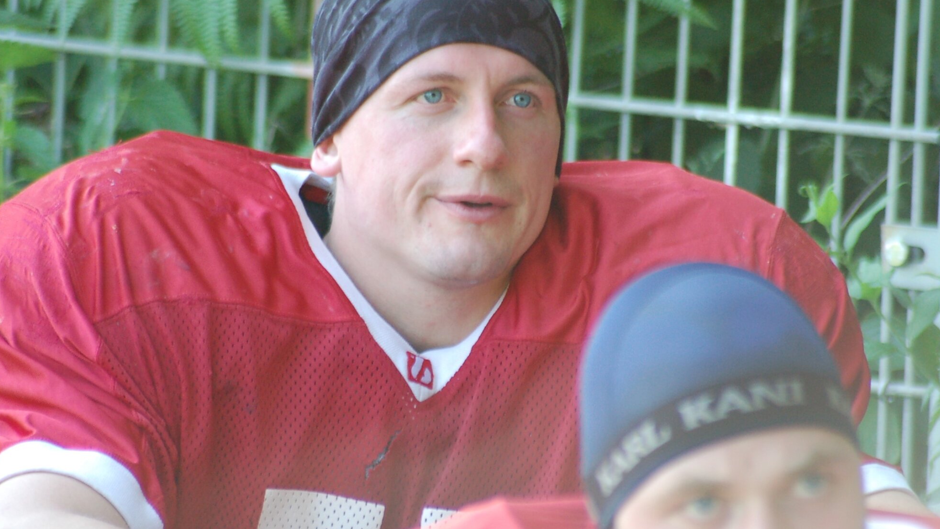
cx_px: 438
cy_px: 308
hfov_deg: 4.1
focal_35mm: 527
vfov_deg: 2.3
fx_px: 13136
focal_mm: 300
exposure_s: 1/125
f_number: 5.6
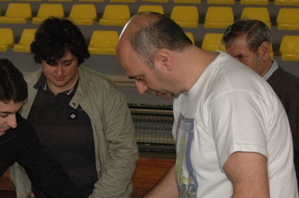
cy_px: 178
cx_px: 96
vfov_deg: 18.3
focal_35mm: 73
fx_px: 605
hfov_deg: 27.6
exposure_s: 1/60
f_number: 4
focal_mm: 24
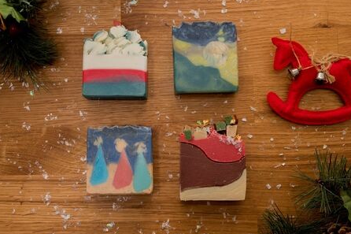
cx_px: 164
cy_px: 117
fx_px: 390
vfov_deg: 33.4
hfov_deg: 48.4
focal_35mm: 40
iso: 200
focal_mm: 18
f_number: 2.8
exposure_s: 1/125
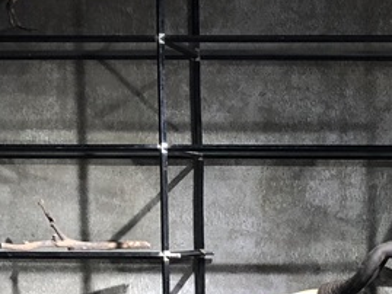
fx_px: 1178
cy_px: 343
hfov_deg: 17.7
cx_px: 514
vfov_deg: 13.9
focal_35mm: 104
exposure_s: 1/17
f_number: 1.8
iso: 40
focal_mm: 3.99
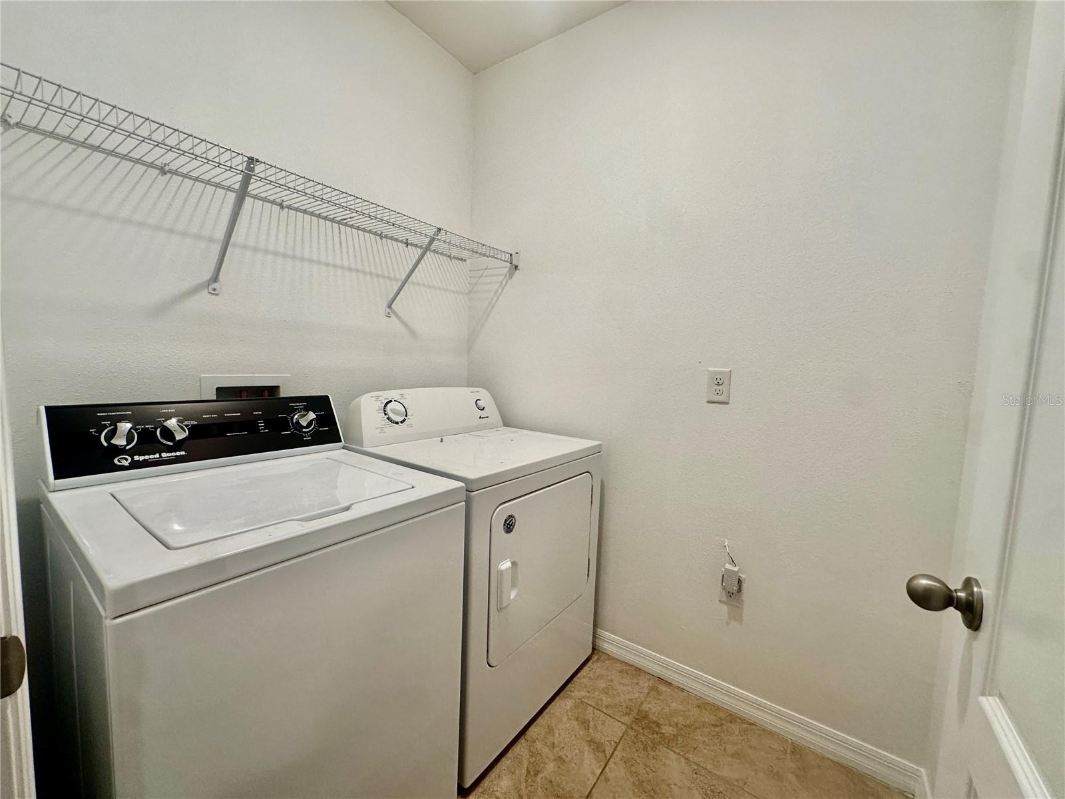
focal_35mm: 14
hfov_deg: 102.1
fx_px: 431
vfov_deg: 85.7
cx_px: 532
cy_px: 400
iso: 160
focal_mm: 2.22
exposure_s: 1/120
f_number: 2.2
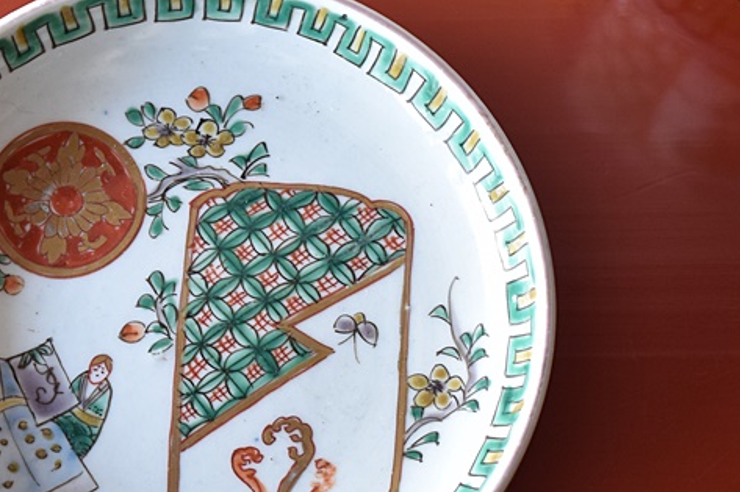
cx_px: 208
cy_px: 317
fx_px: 3225
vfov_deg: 8.7
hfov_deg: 13.1
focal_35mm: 157
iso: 400
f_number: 5.6
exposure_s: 1/3
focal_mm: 55
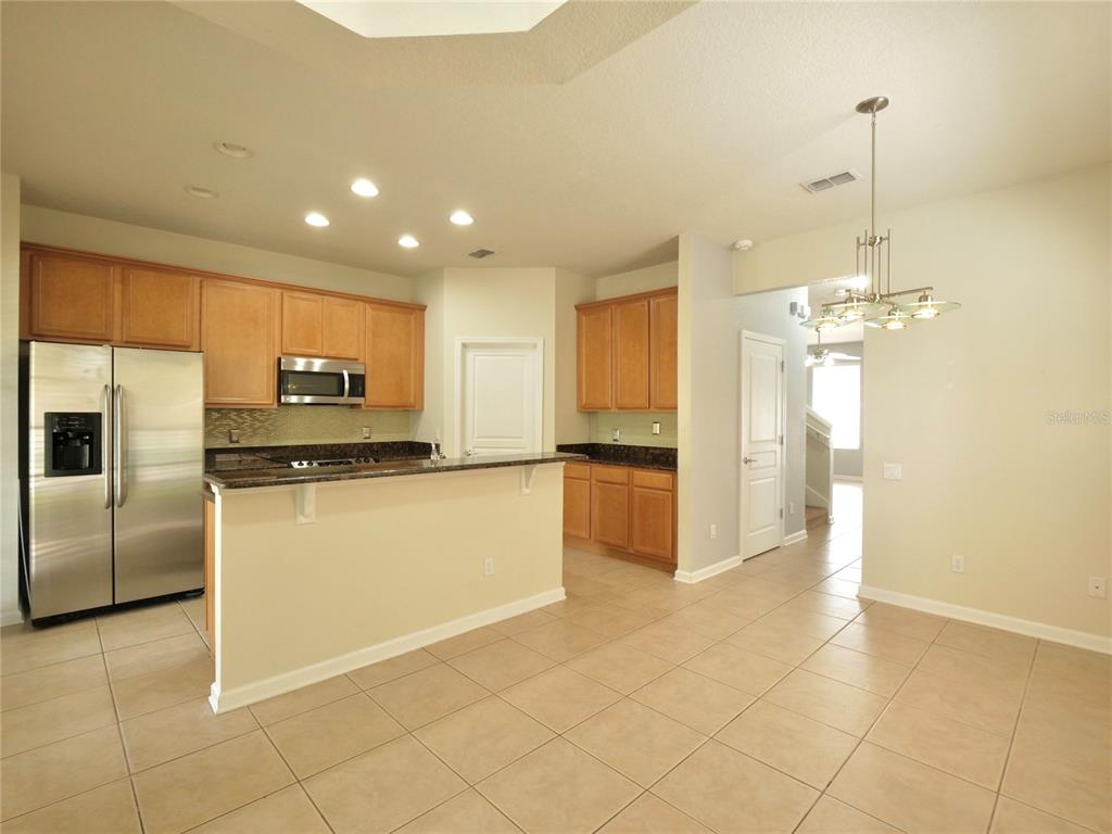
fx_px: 514
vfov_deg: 78.1
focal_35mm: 16
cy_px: 417
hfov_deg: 94.5
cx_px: 556
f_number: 6.3
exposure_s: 1/20
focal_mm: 8
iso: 400
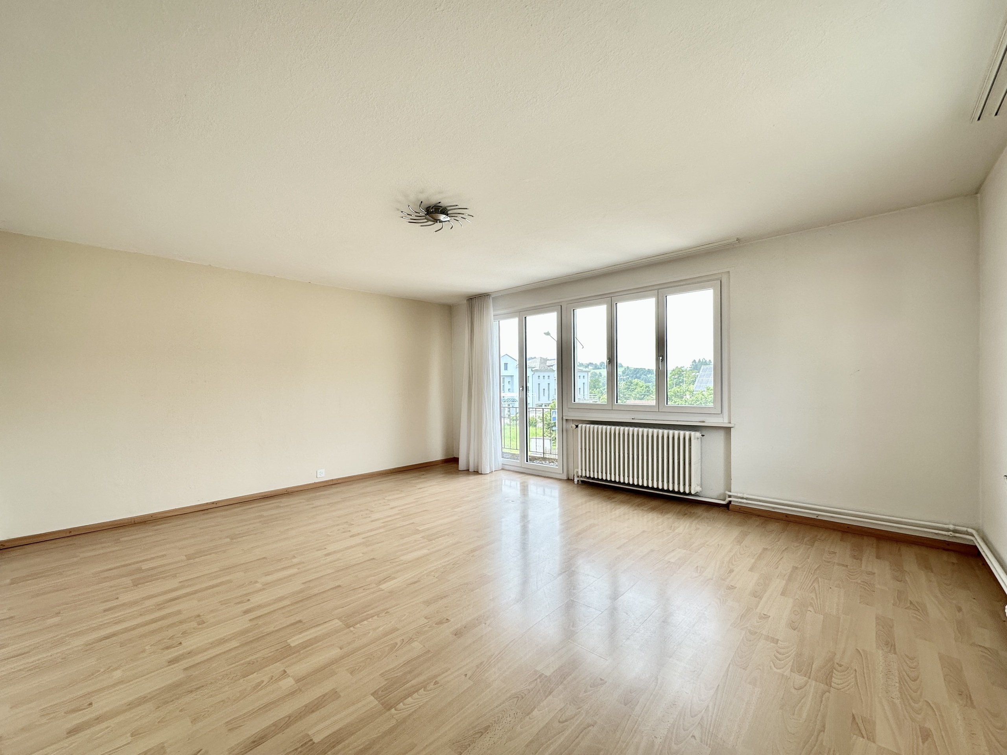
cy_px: 378
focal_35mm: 14
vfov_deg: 85.7
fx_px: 407
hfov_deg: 102.1
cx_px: 504
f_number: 2.2
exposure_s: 1/99
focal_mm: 2.22
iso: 50
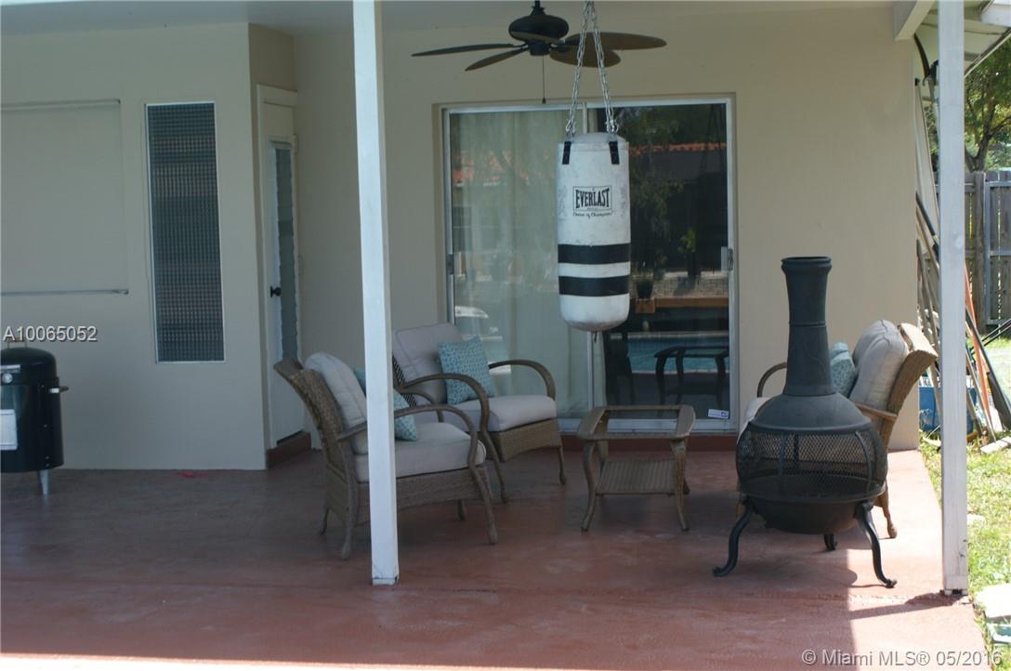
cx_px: 506
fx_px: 1472
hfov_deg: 37.9
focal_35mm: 52
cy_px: 336
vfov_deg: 25.7
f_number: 7.1
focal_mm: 35
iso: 100
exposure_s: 1/80
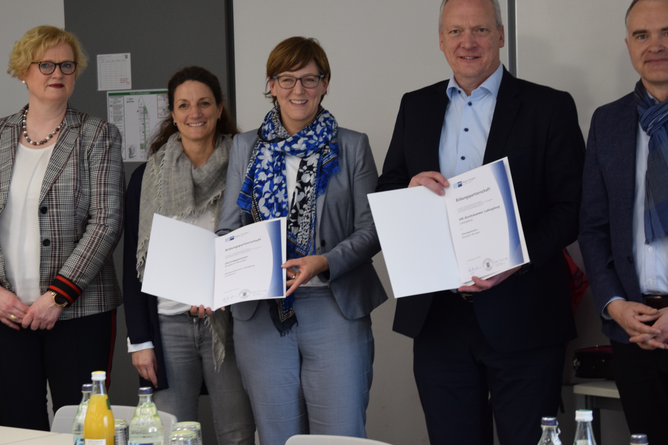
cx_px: 317
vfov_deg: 12.7
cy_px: 174
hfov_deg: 18.9
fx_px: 2004
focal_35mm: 108
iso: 800
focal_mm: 50
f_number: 5
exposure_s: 1/60
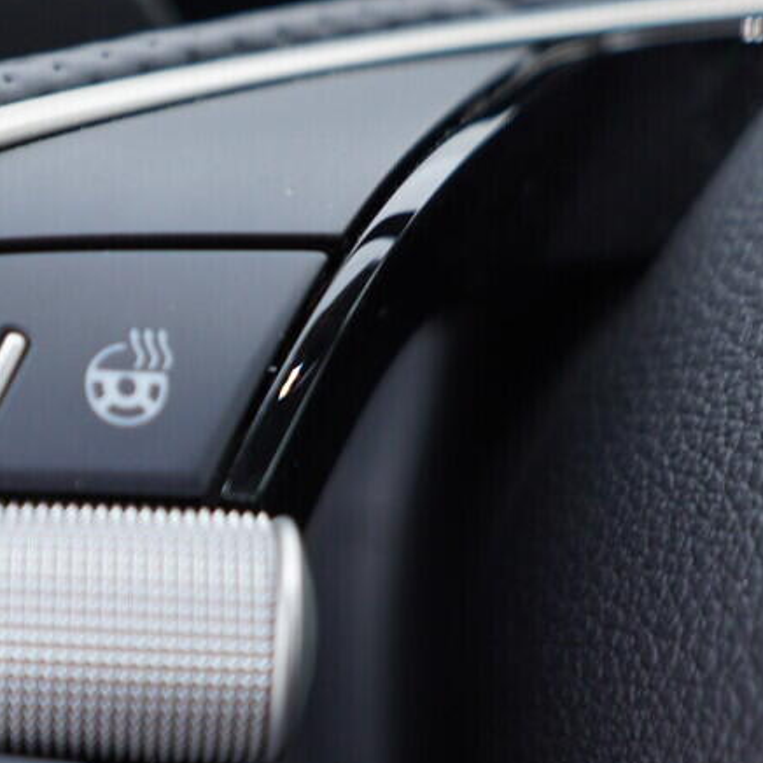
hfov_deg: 16.7
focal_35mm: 101
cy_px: 495
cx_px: -60
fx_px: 2519
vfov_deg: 17.2
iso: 125
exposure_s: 1/40
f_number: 2.8
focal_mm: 24
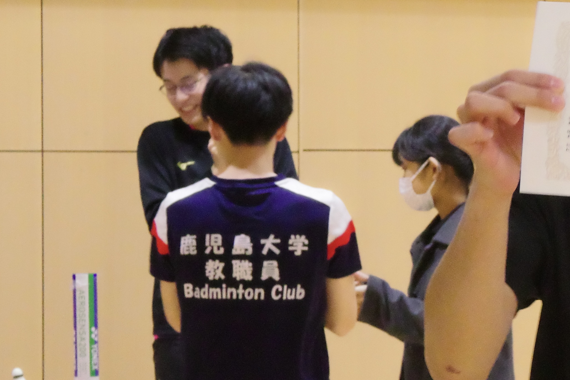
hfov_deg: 10.2
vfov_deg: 6.9
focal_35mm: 199
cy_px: 223
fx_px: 3151
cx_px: 647
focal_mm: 50
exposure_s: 1/100
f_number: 7.1
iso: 6400
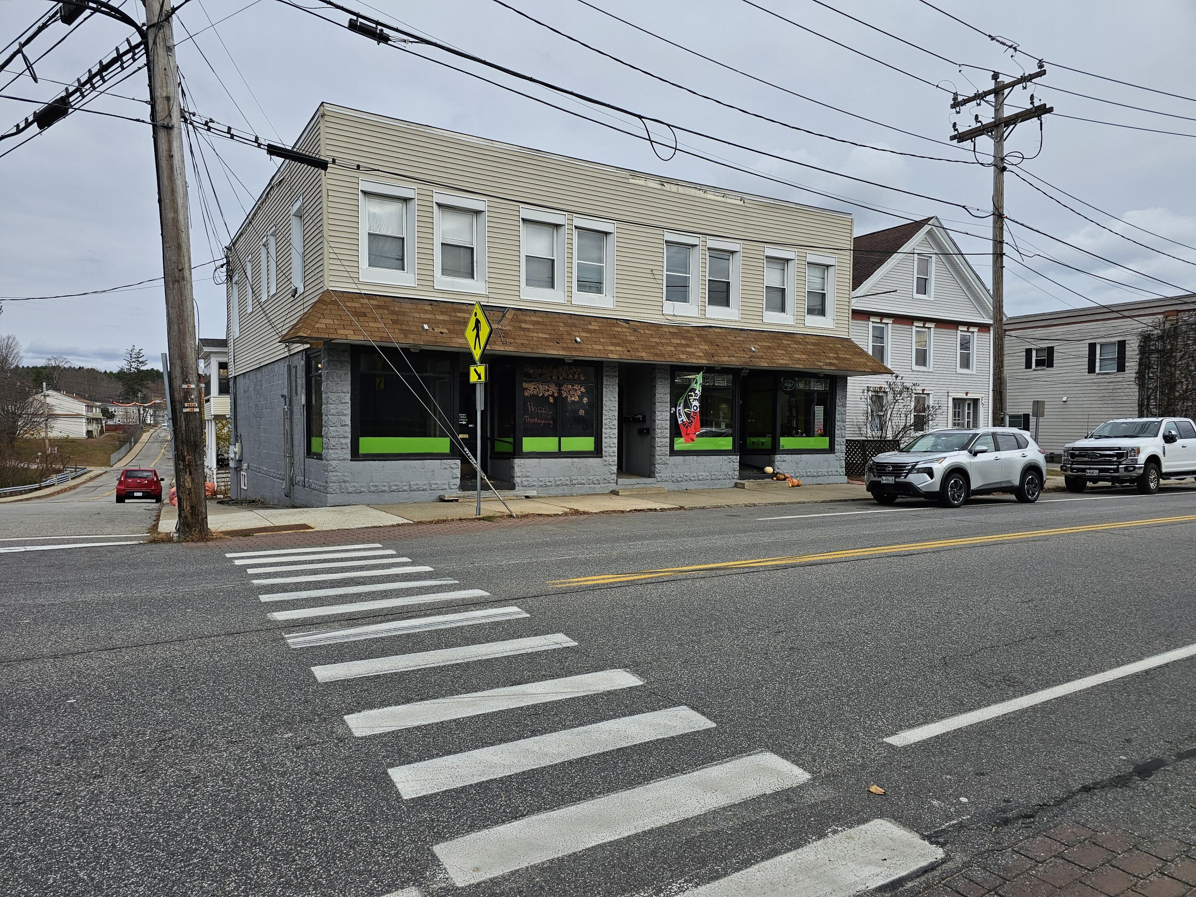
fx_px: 795
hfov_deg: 73.9
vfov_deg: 58.9
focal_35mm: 23
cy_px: 448
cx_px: 598
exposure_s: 1/1027
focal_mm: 6.3
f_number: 1.7
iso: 20
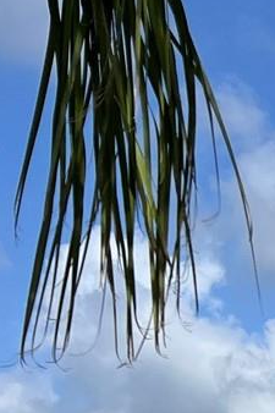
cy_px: 700
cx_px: 818
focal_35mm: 128
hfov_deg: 8.8
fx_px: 1468
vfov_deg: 14.4
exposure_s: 1/6993
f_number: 1.5
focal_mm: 5.7
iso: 50
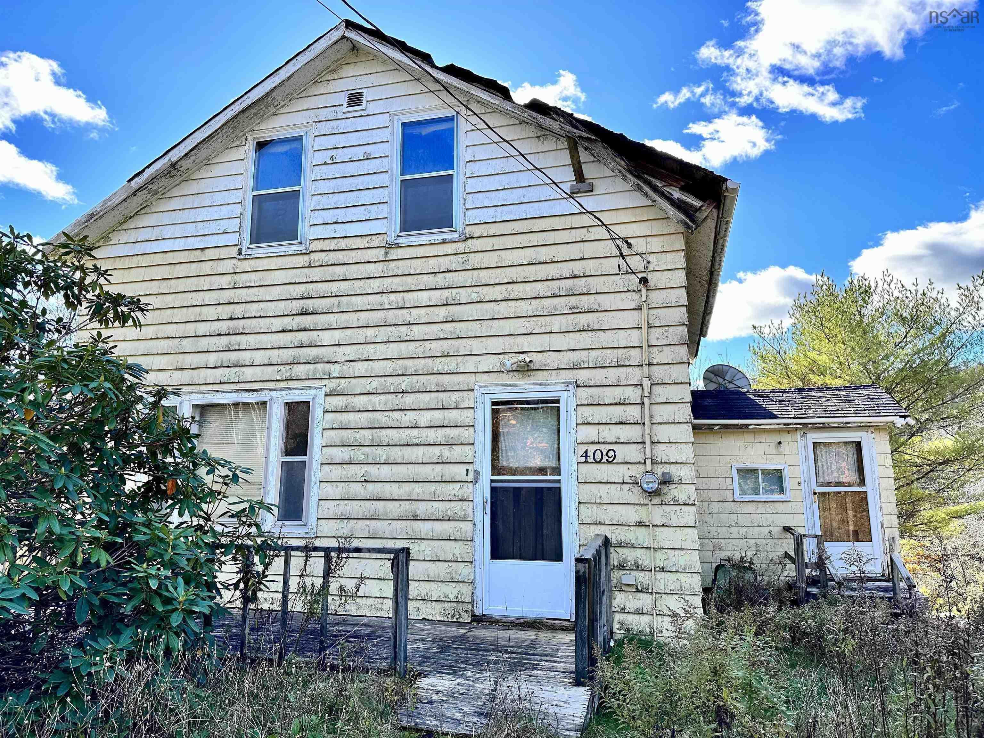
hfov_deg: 71.6
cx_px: 492
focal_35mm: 24
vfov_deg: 56.8
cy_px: 369
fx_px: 682
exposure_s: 1/1517
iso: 80
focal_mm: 6.86
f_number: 1.78
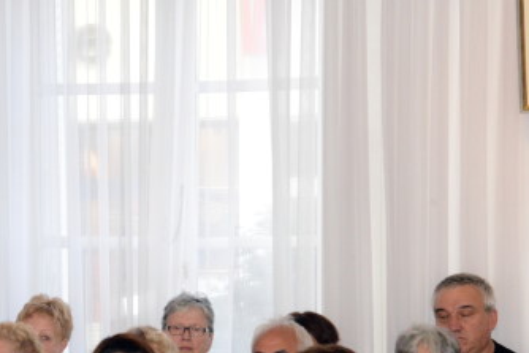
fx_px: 3234
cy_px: 368
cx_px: 35
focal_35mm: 220
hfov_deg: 9.3
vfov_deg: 6.2
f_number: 9
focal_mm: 105
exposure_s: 1/250
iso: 6400
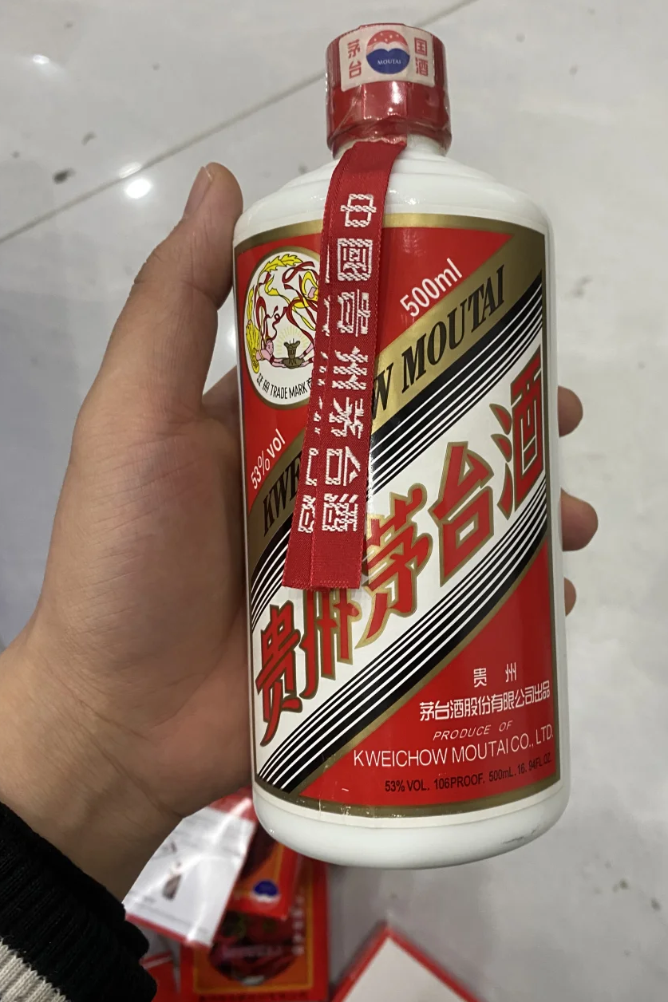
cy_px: 511
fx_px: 863
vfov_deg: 60.3
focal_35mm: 31
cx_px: 403
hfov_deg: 42.1
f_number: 1.8
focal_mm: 4.25
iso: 125
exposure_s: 1/69
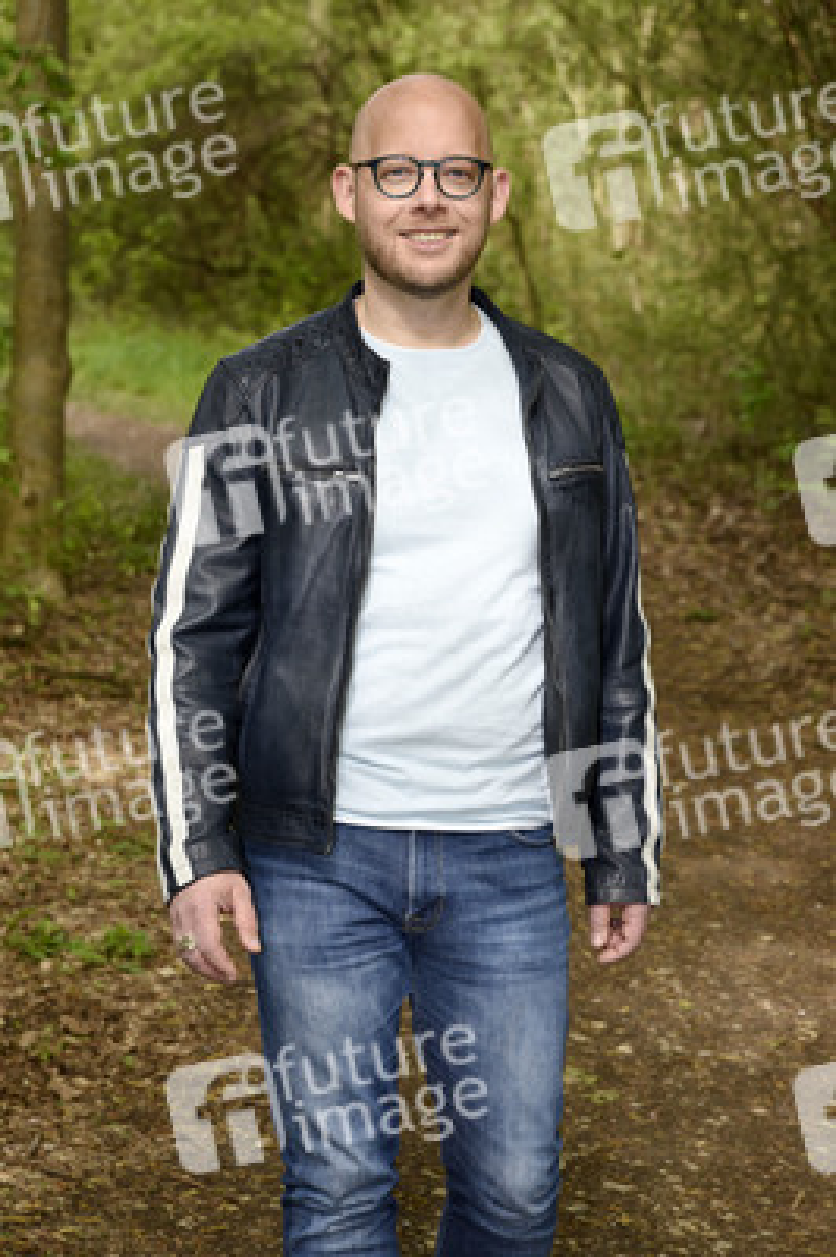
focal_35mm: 110
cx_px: 418
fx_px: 3838
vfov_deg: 18.6
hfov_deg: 12.4
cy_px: 628
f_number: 8
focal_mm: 110
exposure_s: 1/160
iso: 320
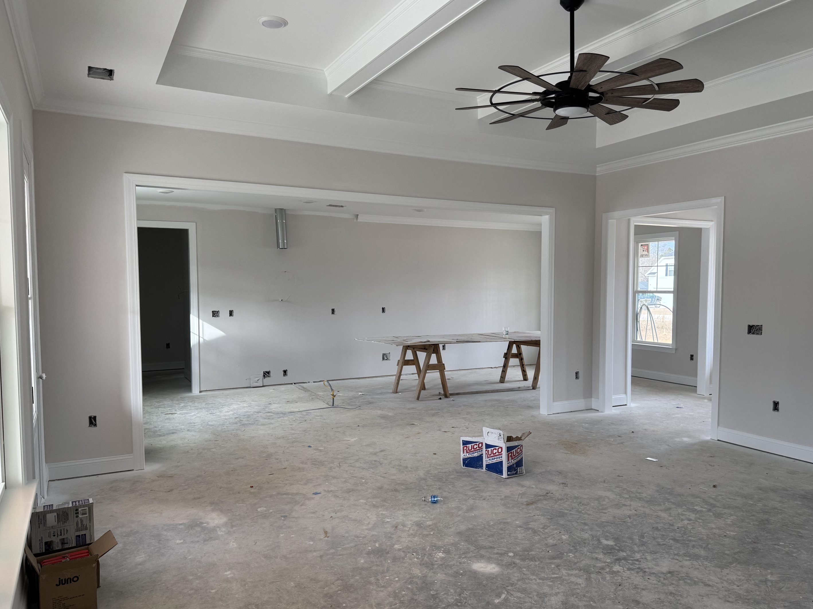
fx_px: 611
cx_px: 431
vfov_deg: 53.0
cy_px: 325
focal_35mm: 26
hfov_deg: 67.2
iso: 100
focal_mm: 6.76
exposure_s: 1/121
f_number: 1.78
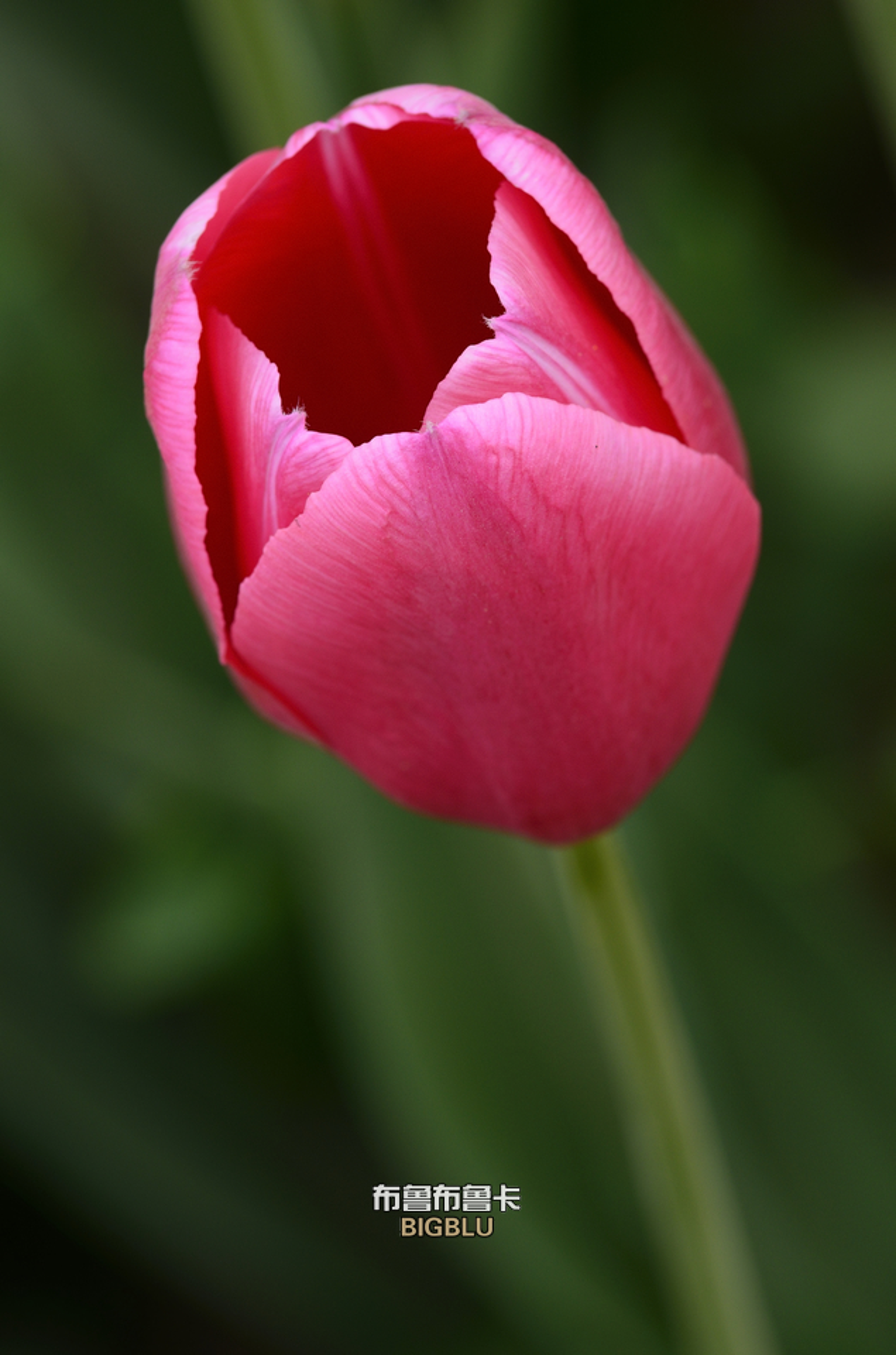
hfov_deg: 4.6
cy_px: 678
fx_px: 11260
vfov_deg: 6.9
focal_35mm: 300
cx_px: 448
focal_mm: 200
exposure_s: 1/100
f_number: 8
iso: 200
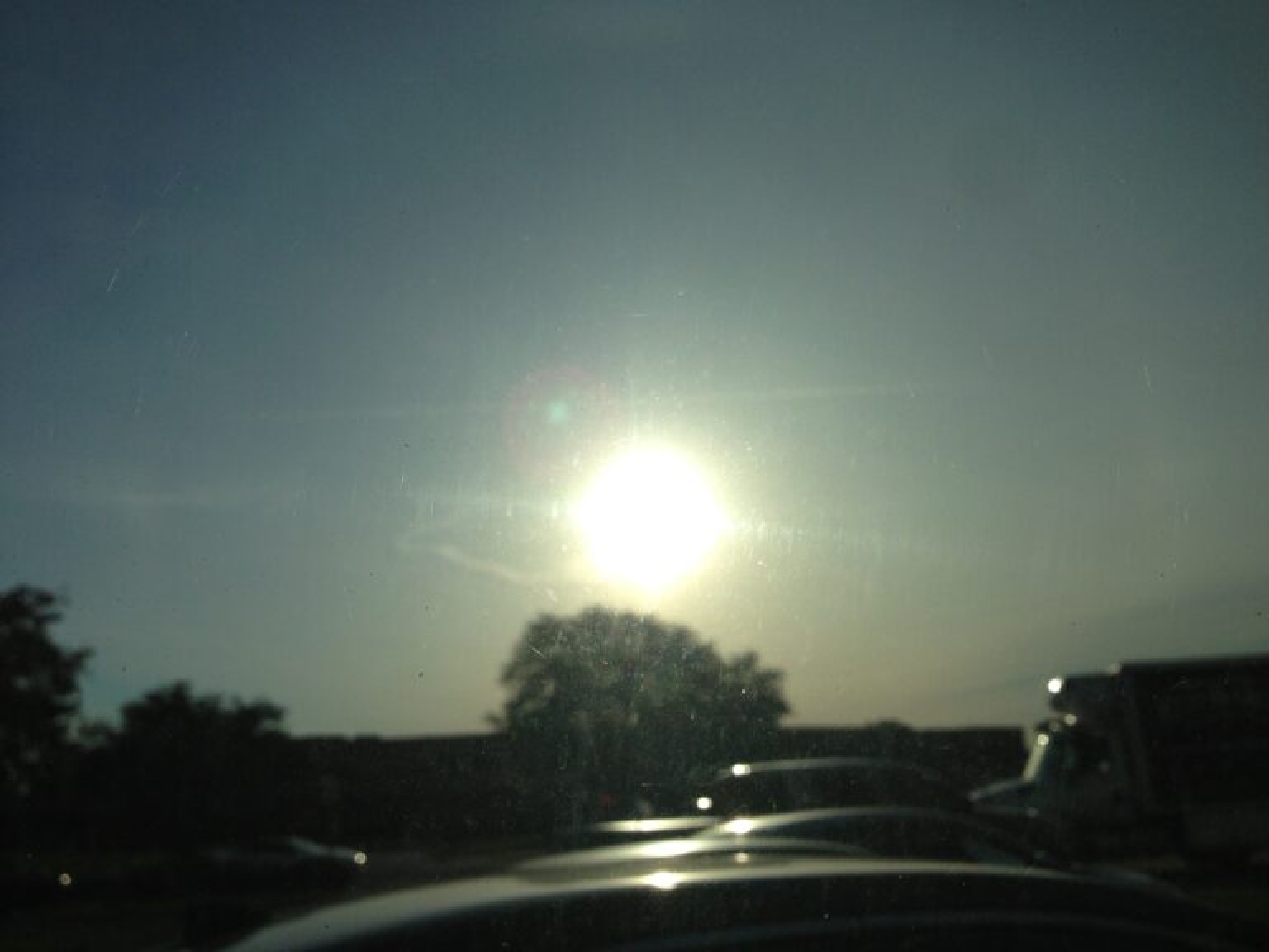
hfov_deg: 55.4
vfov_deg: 42.9
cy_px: 476
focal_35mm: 33
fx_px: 1210
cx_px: 634
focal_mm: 4.13
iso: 50
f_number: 2.4
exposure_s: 1/6803
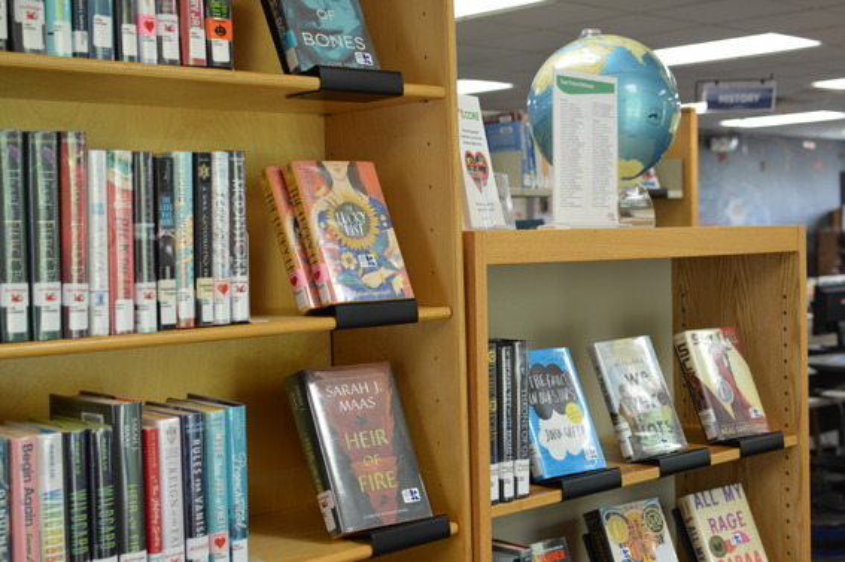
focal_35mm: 52
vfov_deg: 25.7
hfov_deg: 37.9
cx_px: 422
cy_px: 281
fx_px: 1231
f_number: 4
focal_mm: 35
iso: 400
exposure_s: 1/80
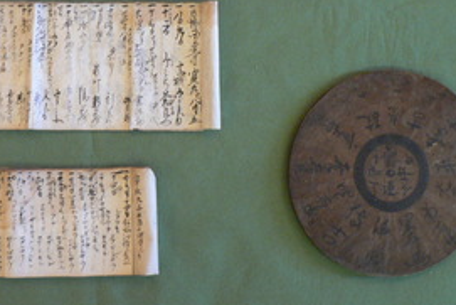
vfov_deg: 19.5
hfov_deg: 29.1
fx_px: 874
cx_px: 160
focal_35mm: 69
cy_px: 53
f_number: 2.8
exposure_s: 1/8
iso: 200
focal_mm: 6
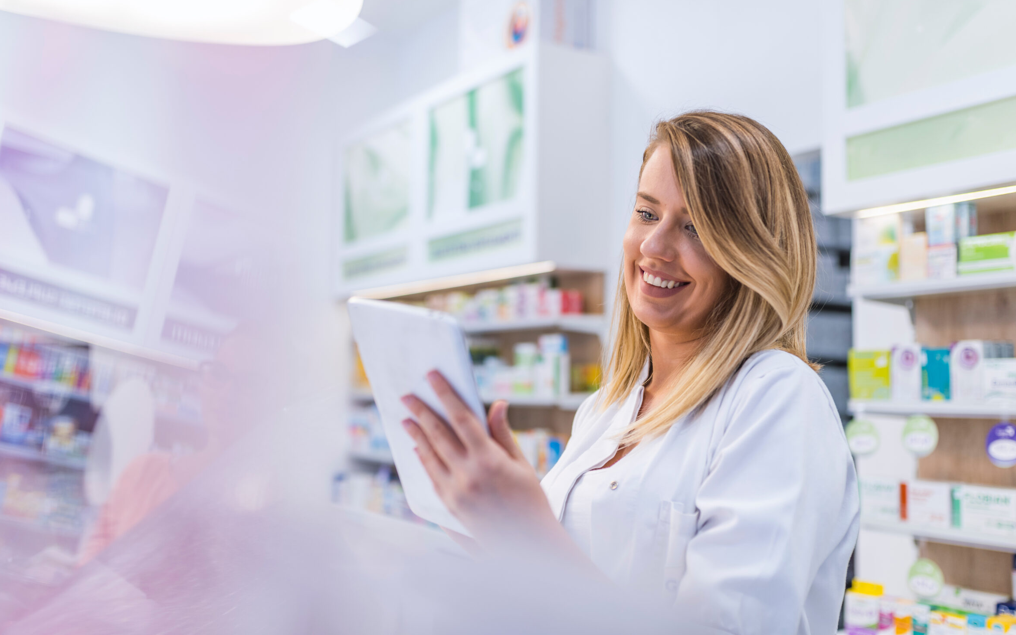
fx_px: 1080
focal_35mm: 39
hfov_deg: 50.4
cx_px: 540
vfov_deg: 32.8
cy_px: 323
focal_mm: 35
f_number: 1.8
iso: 200
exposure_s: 1/125
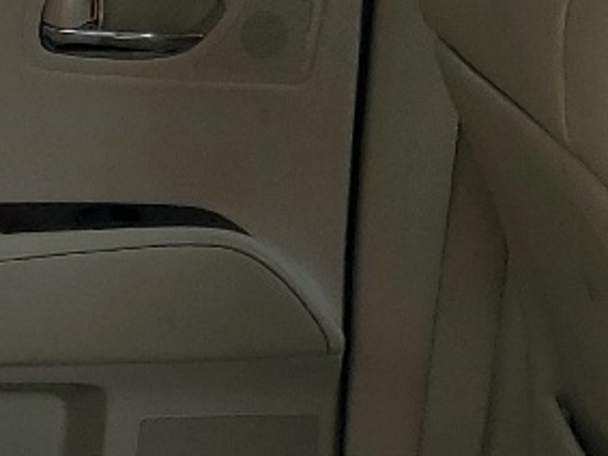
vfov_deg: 9.3
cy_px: 959
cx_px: -206
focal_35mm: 147
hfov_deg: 12.9
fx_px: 2581
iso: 50
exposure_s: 1/909
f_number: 1.5
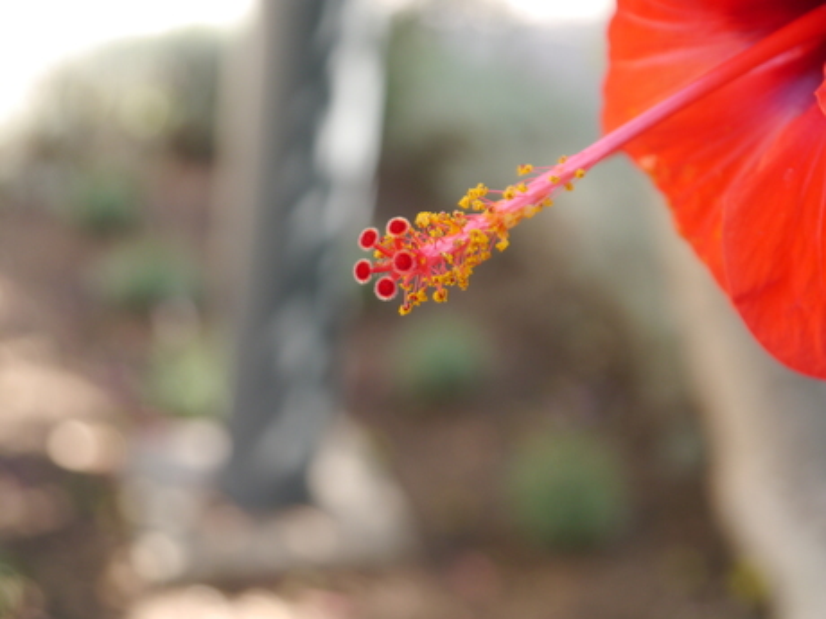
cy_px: 310
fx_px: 2004
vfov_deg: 17.6
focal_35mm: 84
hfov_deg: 23.3
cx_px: 413
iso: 320
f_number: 5.6
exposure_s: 1/80
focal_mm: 42
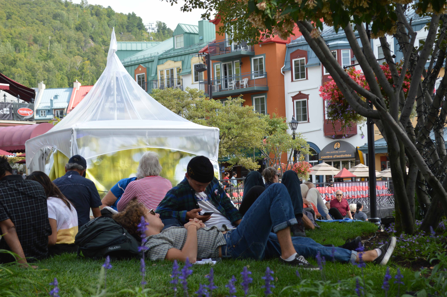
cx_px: 224
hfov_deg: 29.3
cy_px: 148
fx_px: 856
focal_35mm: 69
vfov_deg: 19.7
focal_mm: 46
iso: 100
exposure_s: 1/125
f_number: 5.6
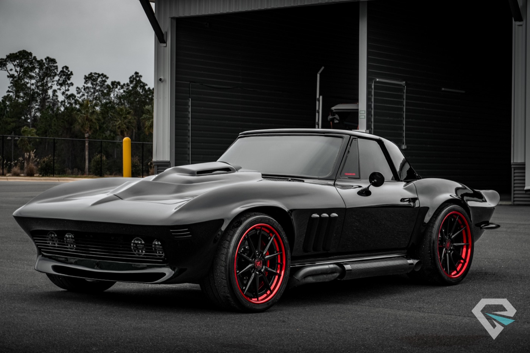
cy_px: 176
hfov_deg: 27.0
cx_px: 265
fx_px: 1104
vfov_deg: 18.2
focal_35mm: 75
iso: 125
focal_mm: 50
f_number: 5.6
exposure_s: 1/160
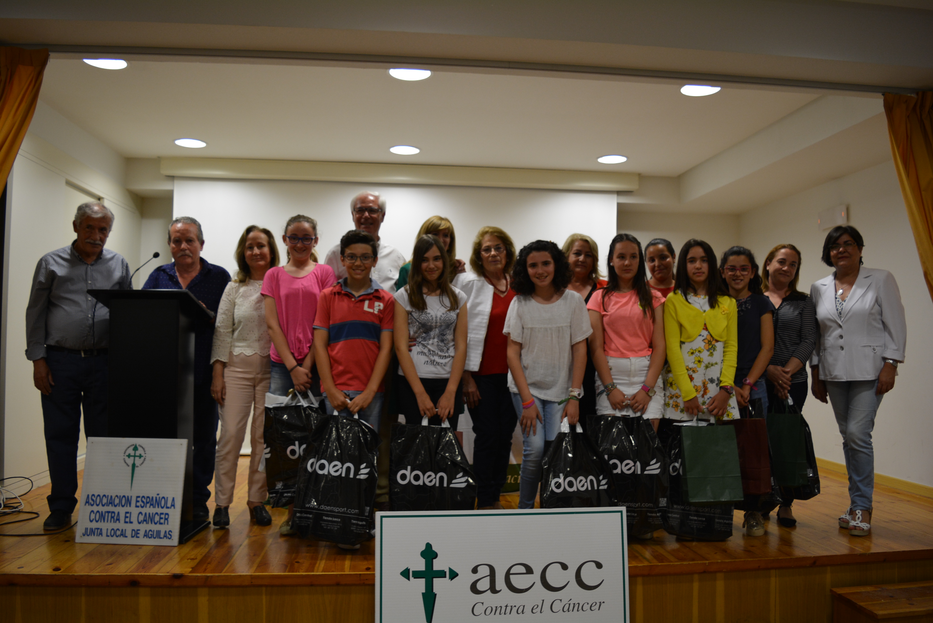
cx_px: 466
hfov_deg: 67.3
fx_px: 700
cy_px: 312
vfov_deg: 48.0
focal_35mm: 27
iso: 450
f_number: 4
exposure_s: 1/60
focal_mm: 18
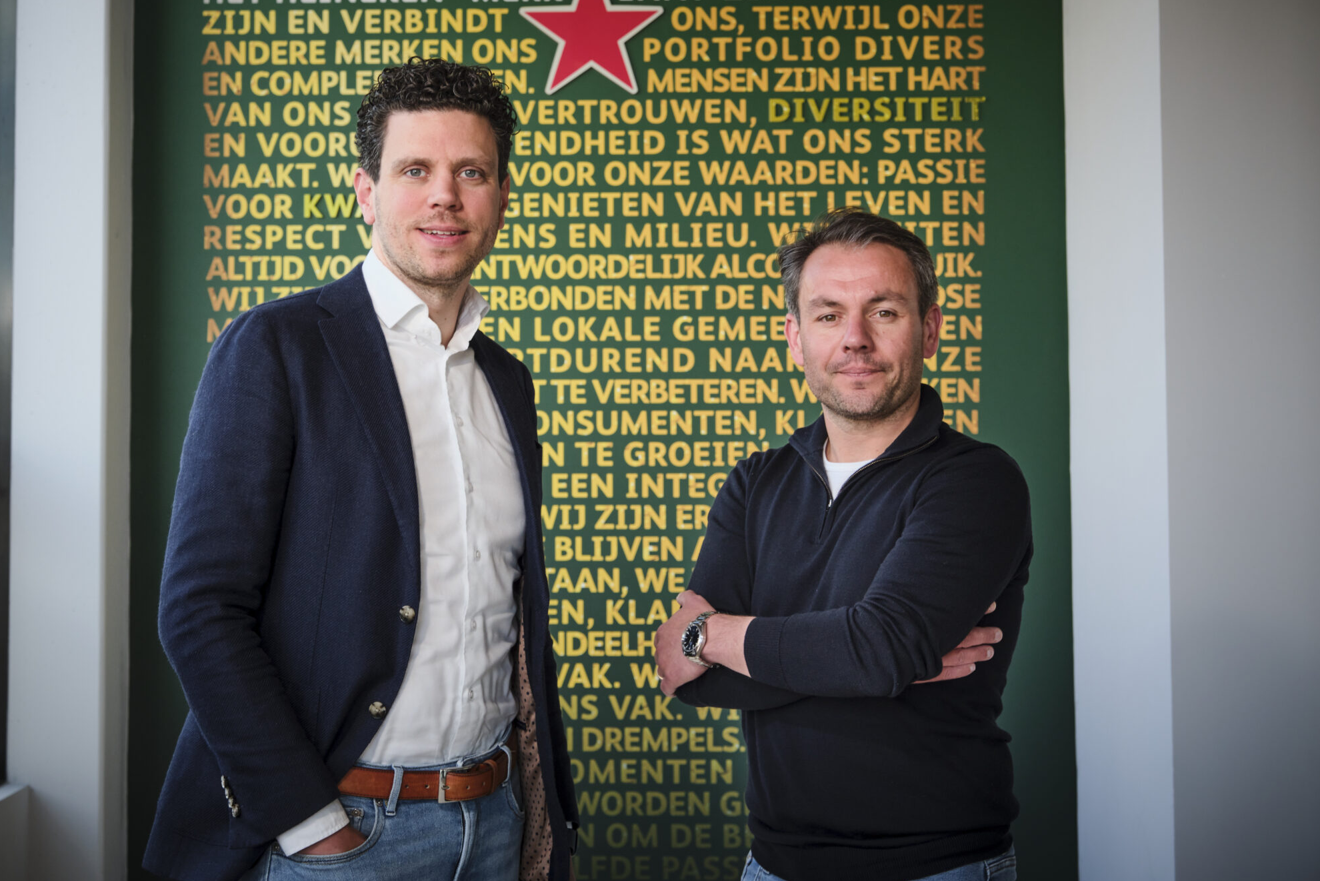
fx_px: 1944
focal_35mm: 53
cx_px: 535
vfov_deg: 25.5
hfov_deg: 37.4
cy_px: 364
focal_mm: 27.4
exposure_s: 1/100
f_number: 4.5
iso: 400
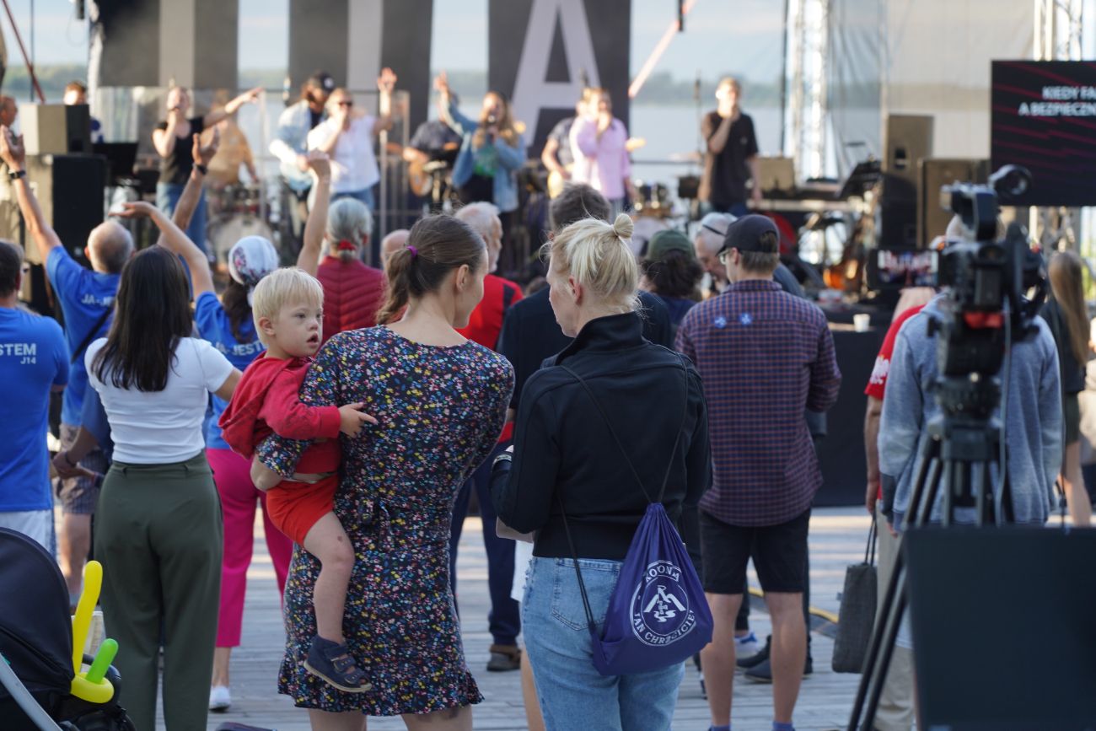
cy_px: 366
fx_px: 3197
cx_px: 548
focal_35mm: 105
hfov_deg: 19.5
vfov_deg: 13.0
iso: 250
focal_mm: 105
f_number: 4.5
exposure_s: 1/100
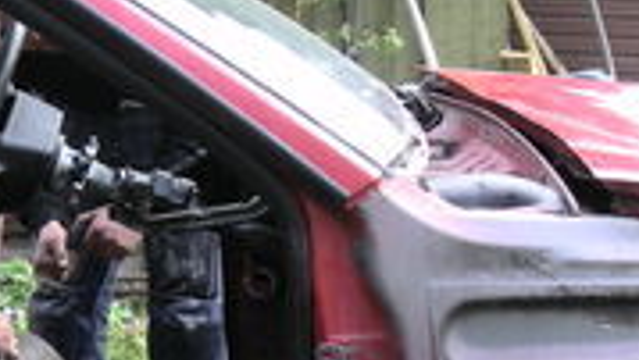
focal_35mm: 136
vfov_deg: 8.9
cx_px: 268
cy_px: 364
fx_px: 2306
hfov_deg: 15.8
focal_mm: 5.7
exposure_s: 1/41.6
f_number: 2.8
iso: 50
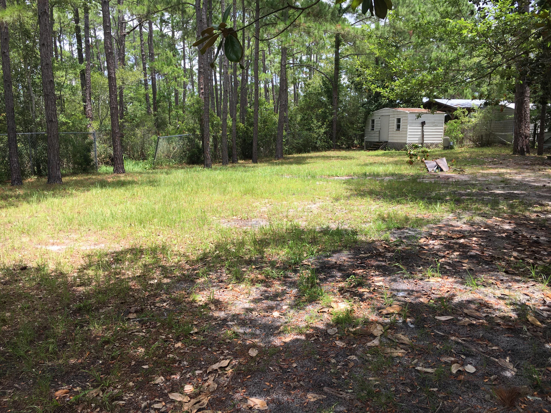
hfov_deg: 61.7
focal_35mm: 29
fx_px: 462
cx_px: 276
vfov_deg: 48.2
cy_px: 206
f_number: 2.2
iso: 25
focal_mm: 4.15
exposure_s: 1/668
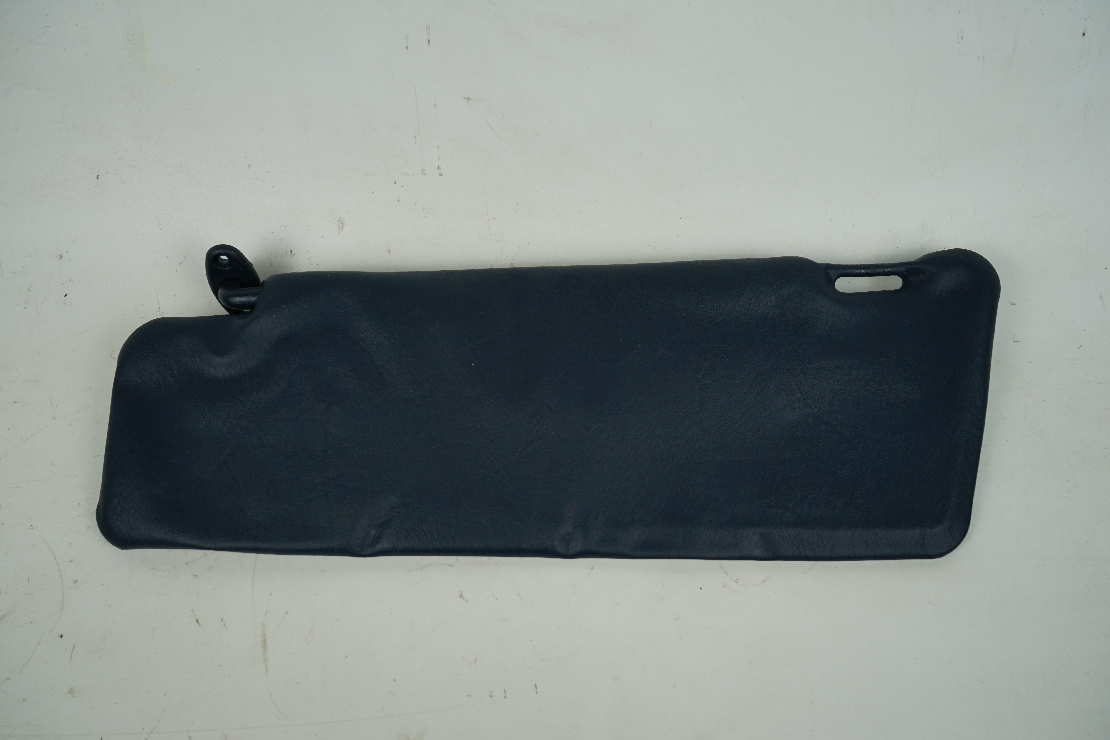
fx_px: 1048
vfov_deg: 38.9
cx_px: 555
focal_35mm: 34
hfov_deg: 55.8
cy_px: 370
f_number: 9
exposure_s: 1/200
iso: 200
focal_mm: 34
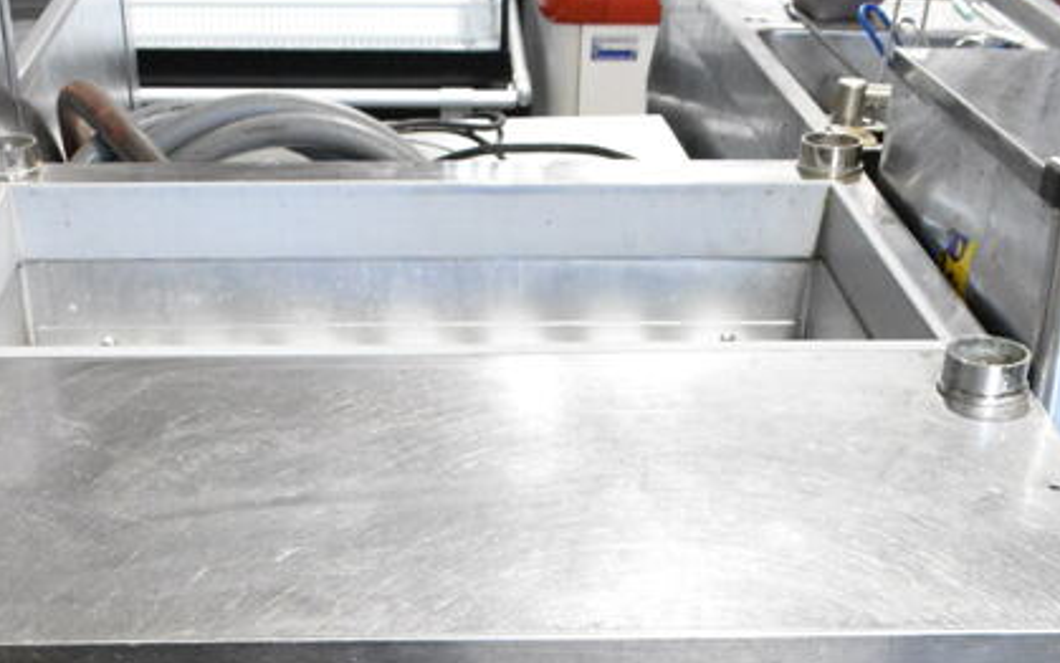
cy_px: 836
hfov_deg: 33.9
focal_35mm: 60
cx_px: 440
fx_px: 1734
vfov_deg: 20.0
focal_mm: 18
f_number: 7.1
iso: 6400
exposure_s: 1/200
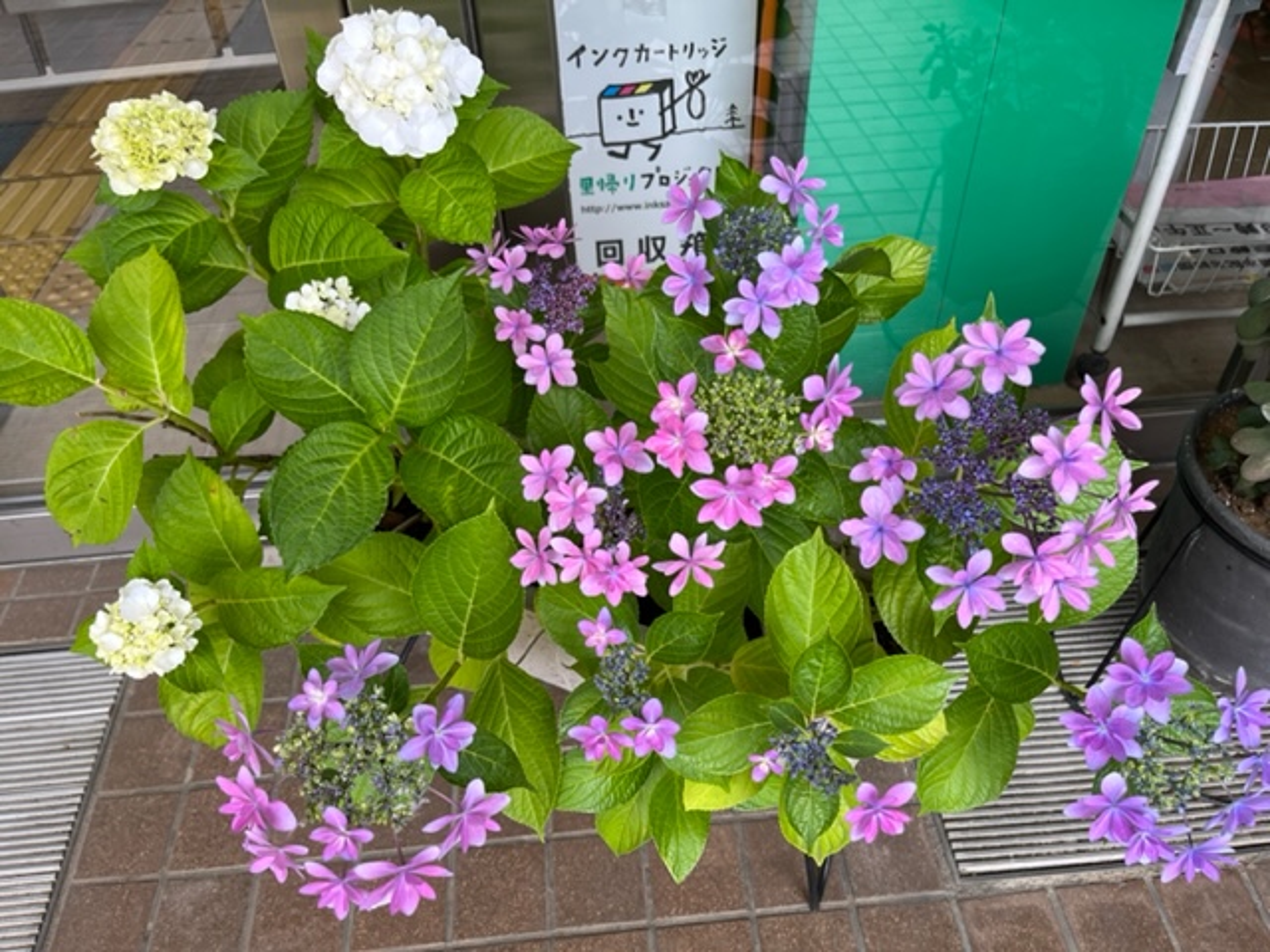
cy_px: 476
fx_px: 954
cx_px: 635
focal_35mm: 26
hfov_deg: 67.3
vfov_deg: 53.1
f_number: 1.6
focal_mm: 5.1
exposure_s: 1/203
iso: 40
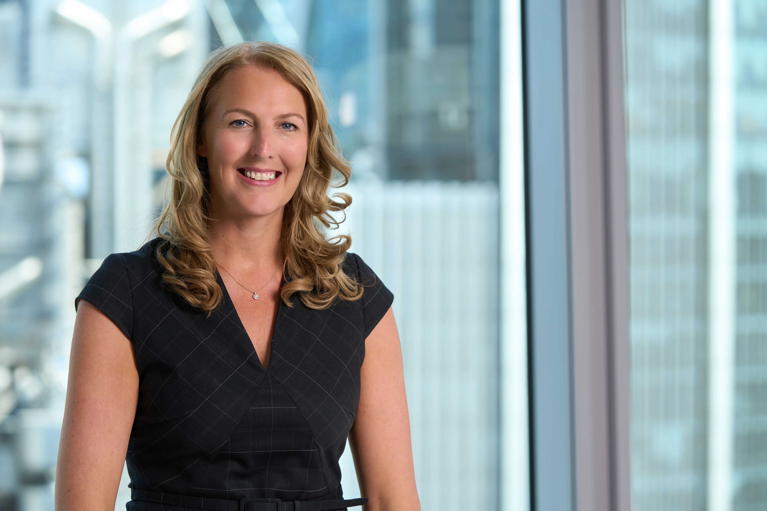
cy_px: 256
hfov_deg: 21.2
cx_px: 384
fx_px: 2045
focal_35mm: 96
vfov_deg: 14.3
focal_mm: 96
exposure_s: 1/125
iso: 100
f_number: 3.5
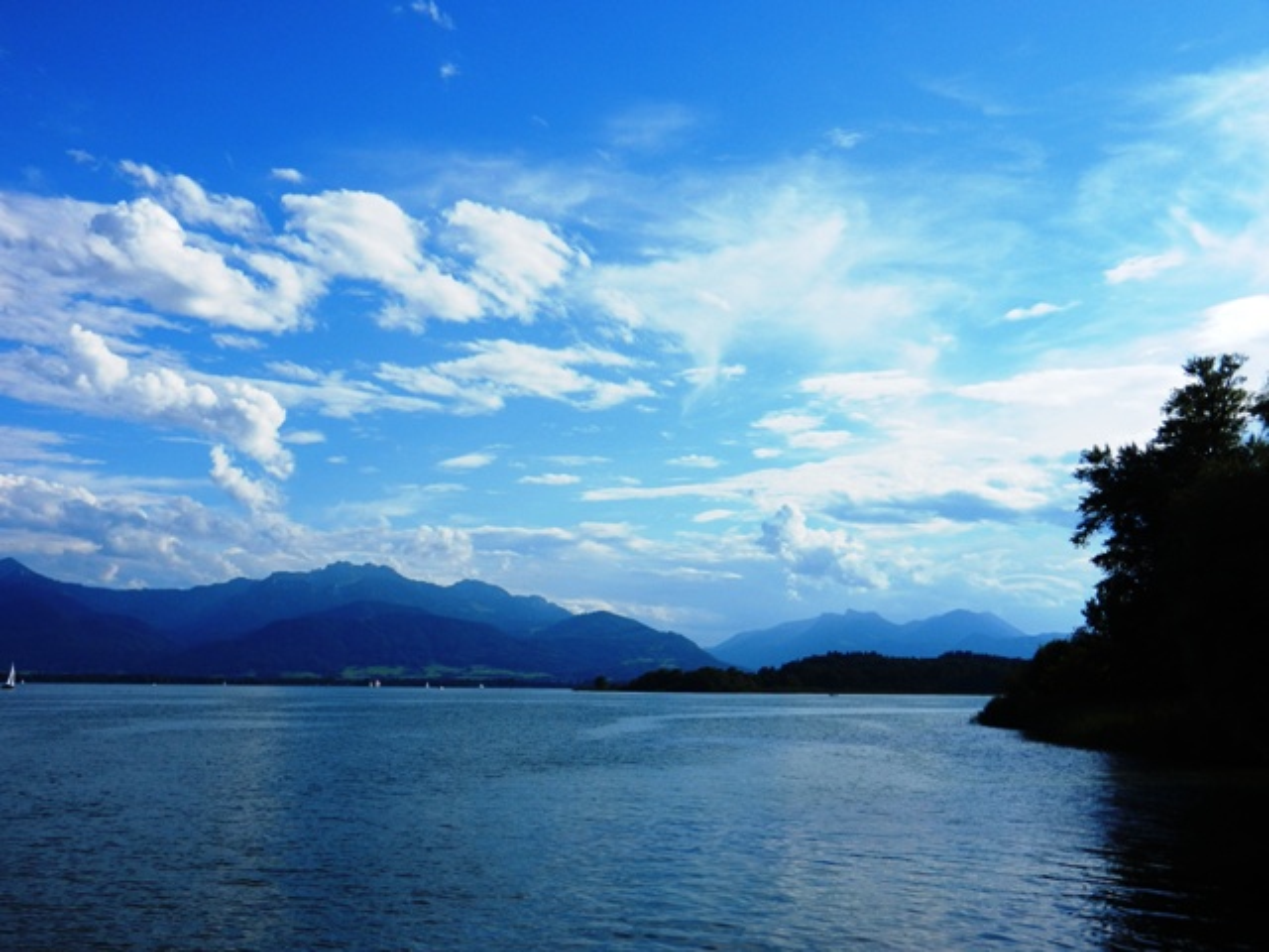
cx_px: 634
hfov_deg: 49.0
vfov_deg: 37.7
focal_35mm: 38
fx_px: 1393
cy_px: 476
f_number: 8
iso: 160
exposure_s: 1/640
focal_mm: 6.9
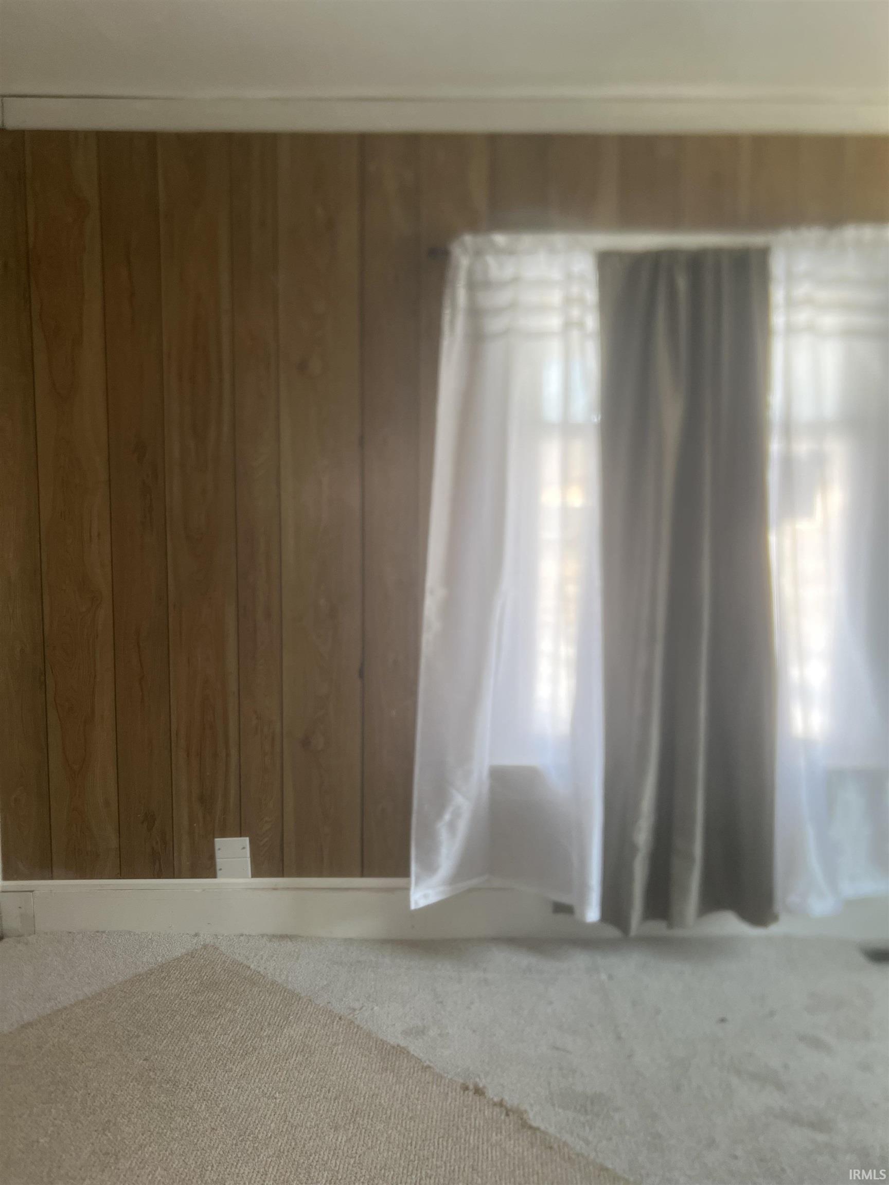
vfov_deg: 67.3
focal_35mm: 26
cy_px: 592
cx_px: 444
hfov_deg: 53.1
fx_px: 890
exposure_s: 1/121
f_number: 1.5
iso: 64
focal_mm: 5.7
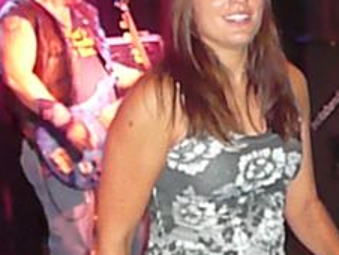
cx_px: 328
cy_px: 108
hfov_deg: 19.3
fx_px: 971
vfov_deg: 15.0
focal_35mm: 99
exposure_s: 1/10
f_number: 2.8
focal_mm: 5.2
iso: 800
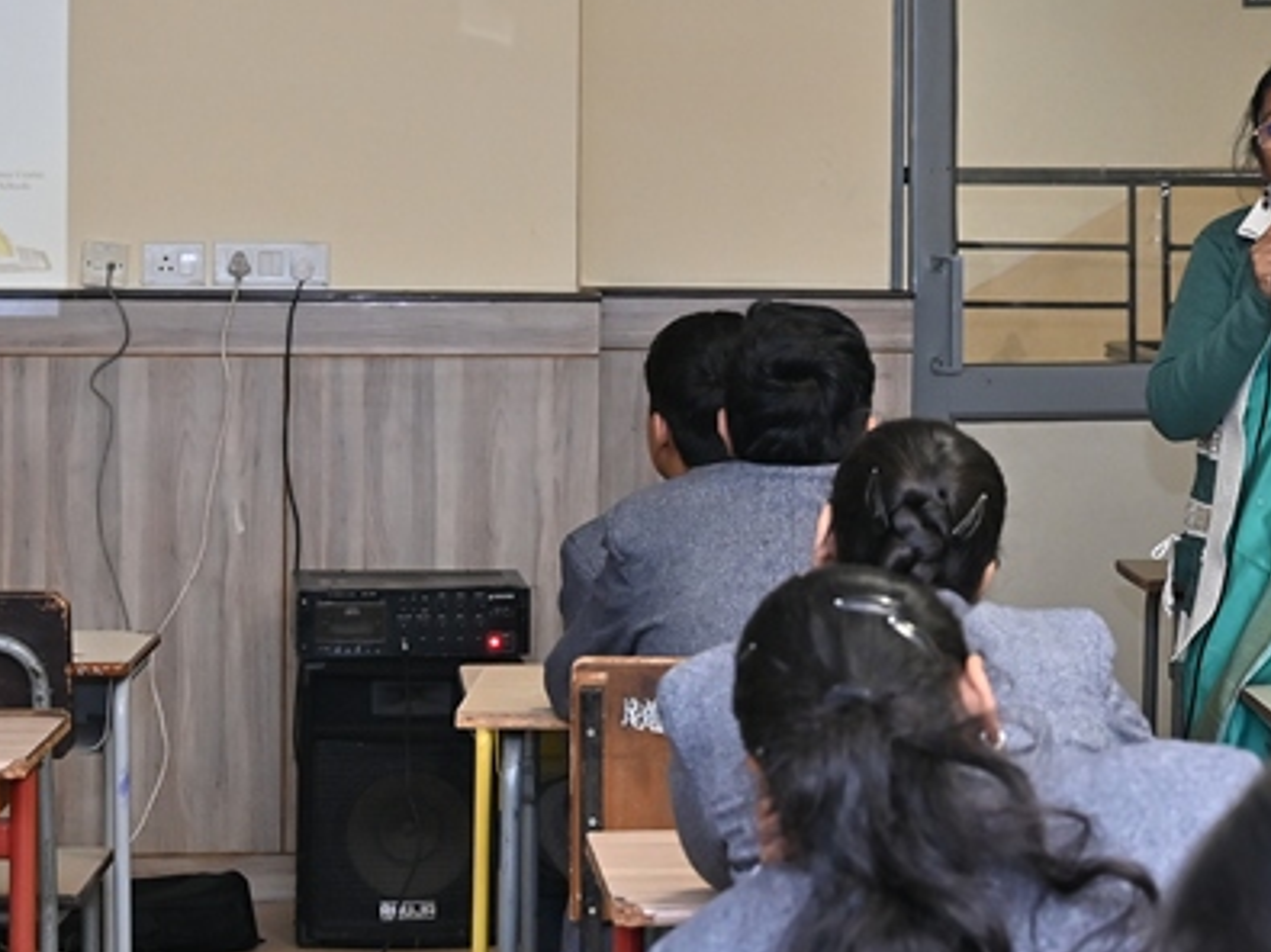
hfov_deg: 17.4
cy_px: 252
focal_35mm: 112
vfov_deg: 13.2
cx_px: 1043
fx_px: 4111
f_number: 5
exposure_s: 1/100
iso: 800
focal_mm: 45
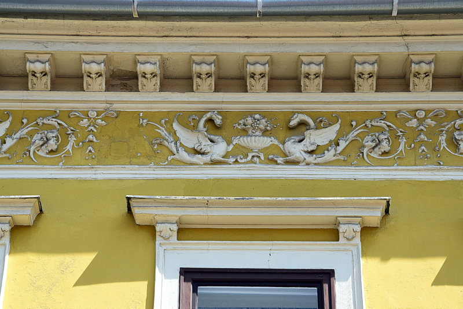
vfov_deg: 11.4
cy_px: 154
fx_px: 1544
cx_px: 232
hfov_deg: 17.1
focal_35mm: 120
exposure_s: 1/500
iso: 400
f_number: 11
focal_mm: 80
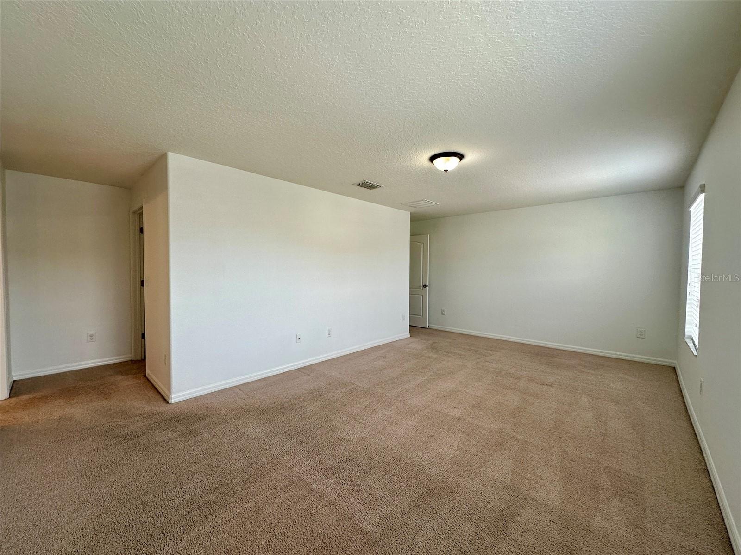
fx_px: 300
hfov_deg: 102.1
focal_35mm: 14
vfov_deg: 85.7
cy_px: 278
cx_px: 370
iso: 100
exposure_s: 1/120
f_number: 2.2
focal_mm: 2.22
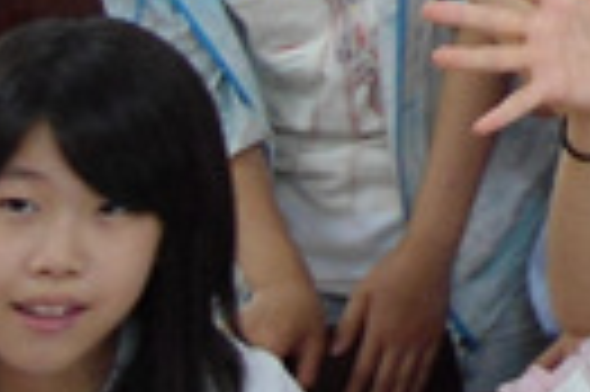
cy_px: -446
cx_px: 1432
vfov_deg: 7.9
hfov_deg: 10.6
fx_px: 2701
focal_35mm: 165
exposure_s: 1/30
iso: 200
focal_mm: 4.7
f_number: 2.8
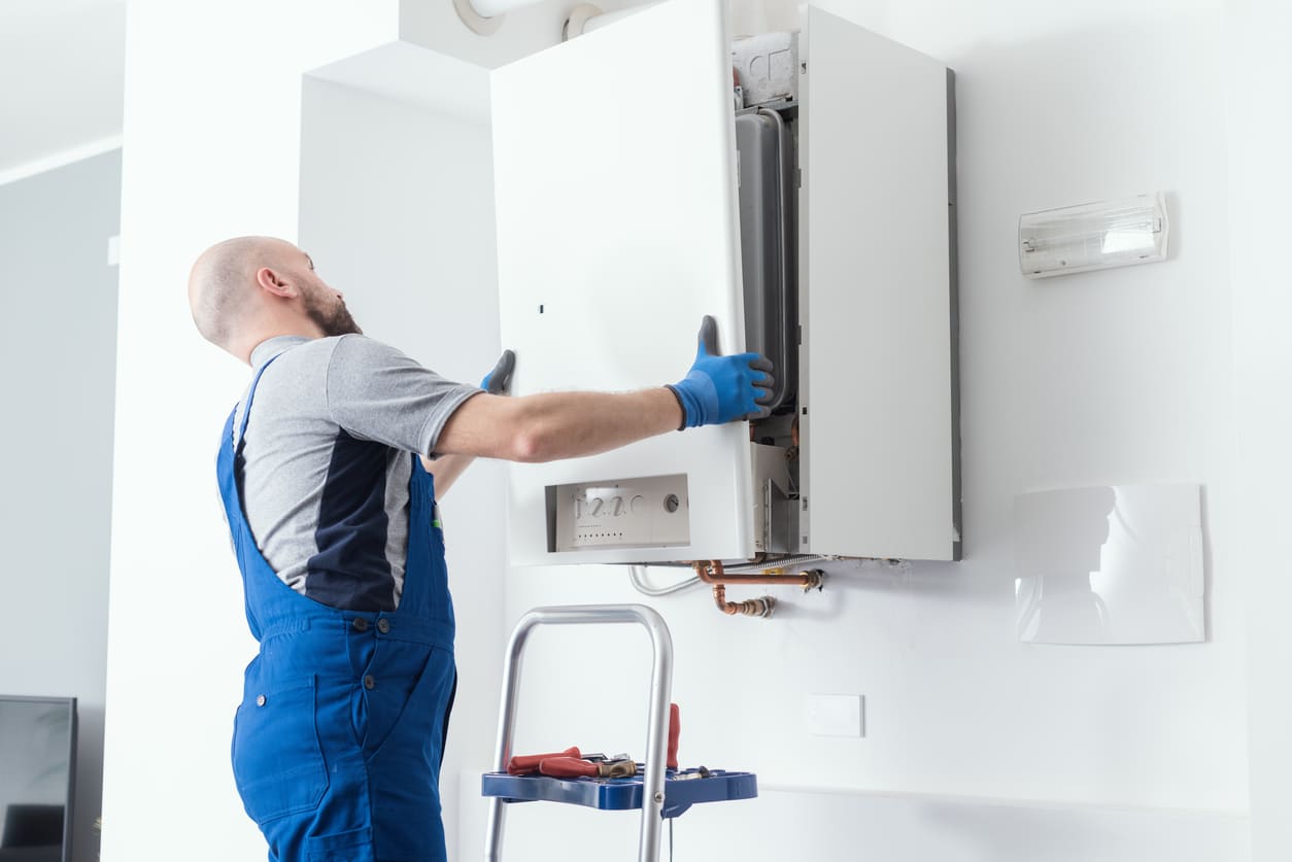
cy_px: 431
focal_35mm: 50
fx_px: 1795
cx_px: 646
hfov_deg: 39.6
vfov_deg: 27.0
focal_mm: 50
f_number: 3.5
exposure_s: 1/40
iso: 200
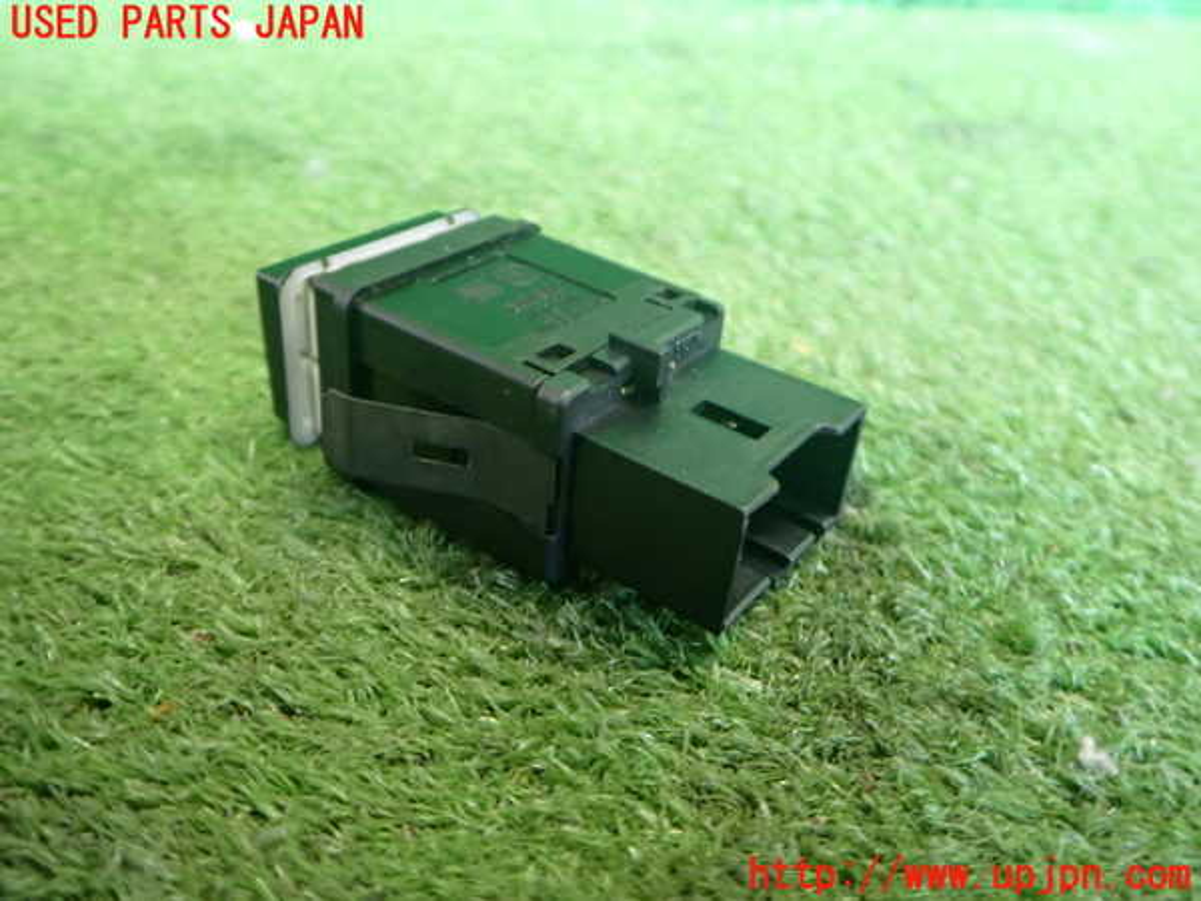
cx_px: 600
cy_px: 450
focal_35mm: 30
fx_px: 1041
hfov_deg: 60.0
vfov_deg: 46.8
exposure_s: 1/30
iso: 500
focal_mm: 5.4
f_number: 2.3
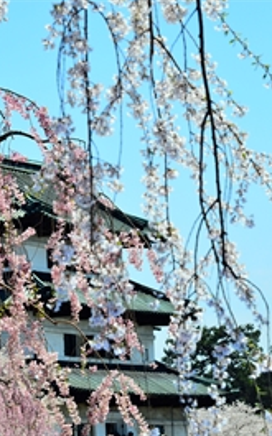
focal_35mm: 185
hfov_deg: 7.0
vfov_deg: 11.3
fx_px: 2200
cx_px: -2
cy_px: 218
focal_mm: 120
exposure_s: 1/400
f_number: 10
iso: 250
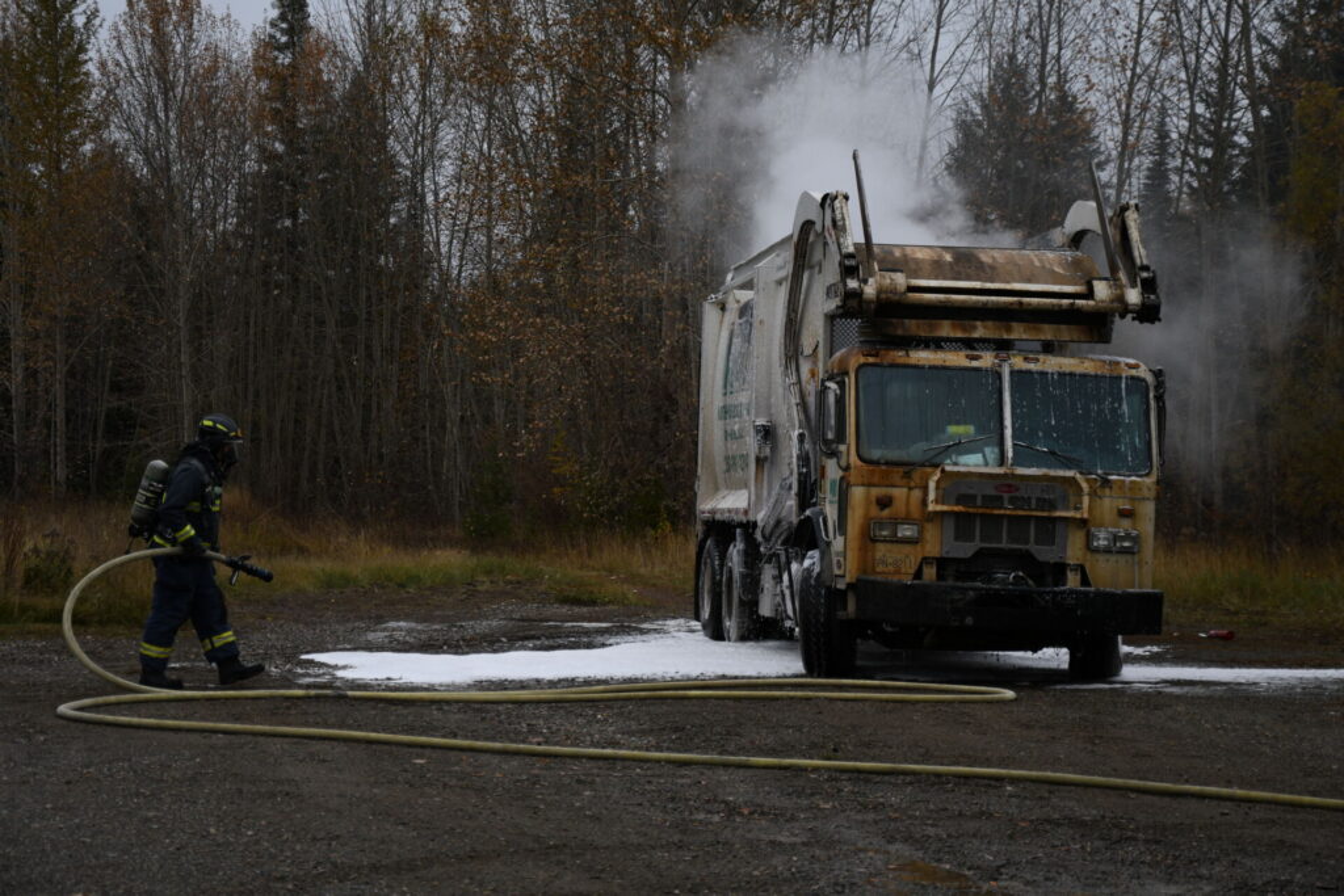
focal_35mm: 78
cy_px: 448
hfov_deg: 26.0
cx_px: 672
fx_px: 2912
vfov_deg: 17.5
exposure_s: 1/250
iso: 200
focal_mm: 52
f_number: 5
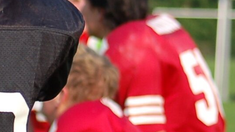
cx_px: -154
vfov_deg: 2.4
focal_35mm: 503
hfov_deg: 4.3
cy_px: 71
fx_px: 3134
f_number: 4
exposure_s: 1/1000
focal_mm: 78
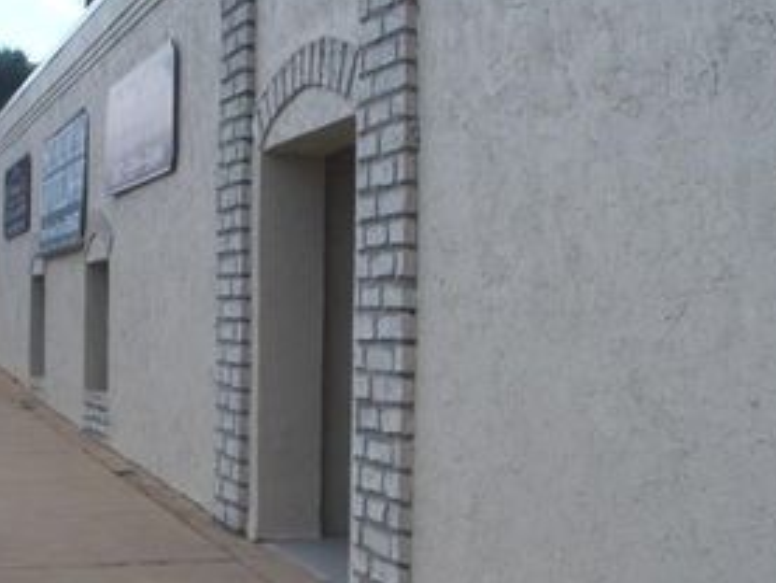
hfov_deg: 29.8
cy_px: 352
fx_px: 1458
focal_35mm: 65
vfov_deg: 22.6
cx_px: 353
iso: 64
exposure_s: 1/640
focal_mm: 7.54
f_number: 2.8
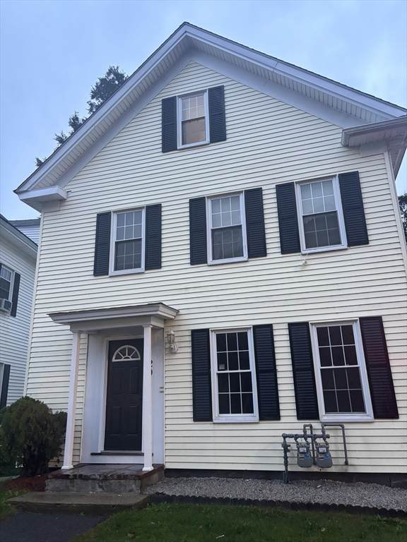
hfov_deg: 53.1
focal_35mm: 26
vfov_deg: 67.3
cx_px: 204
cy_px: 271
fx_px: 408
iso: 400
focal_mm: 5.96
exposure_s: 1/40
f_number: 1.6
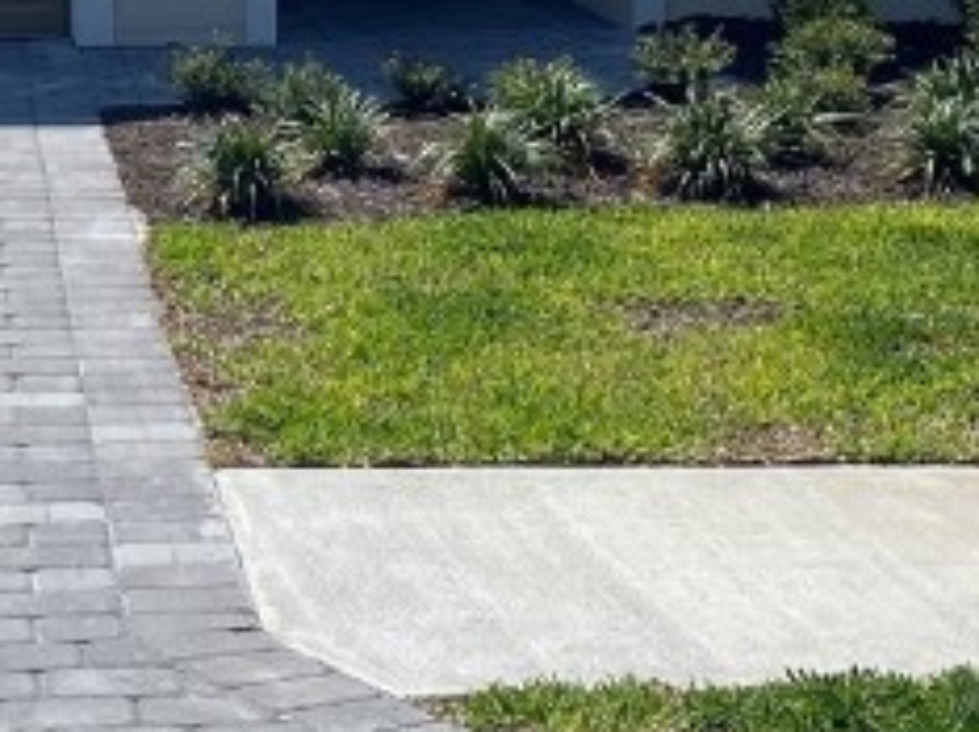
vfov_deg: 12.4
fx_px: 3221
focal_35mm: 114
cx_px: 134
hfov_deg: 17.1
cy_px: -301
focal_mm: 4.25
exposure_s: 1/4608
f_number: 1.8
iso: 32
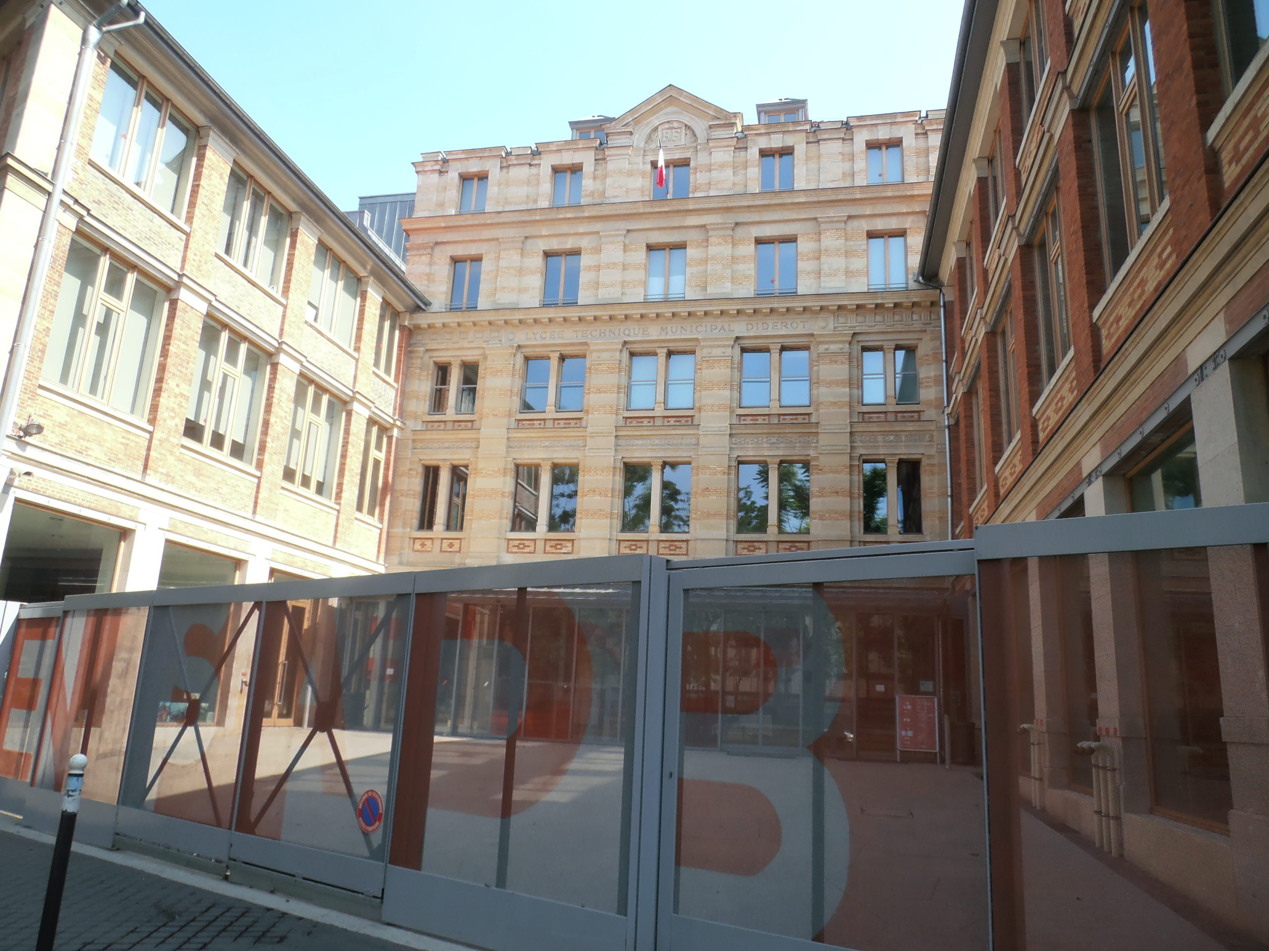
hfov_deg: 69.4
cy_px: 476
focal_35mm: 25
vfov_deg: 54.9
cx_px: 634
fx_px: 916
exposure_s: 1/320
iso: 80
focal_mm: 4.43
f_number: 3.1
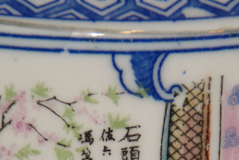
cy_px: 220
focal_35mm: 889
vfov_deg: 1.6
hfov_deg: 2.3
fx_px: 5909
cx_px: 111
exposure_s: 1/125
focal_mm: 200
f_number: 6.3
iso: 400
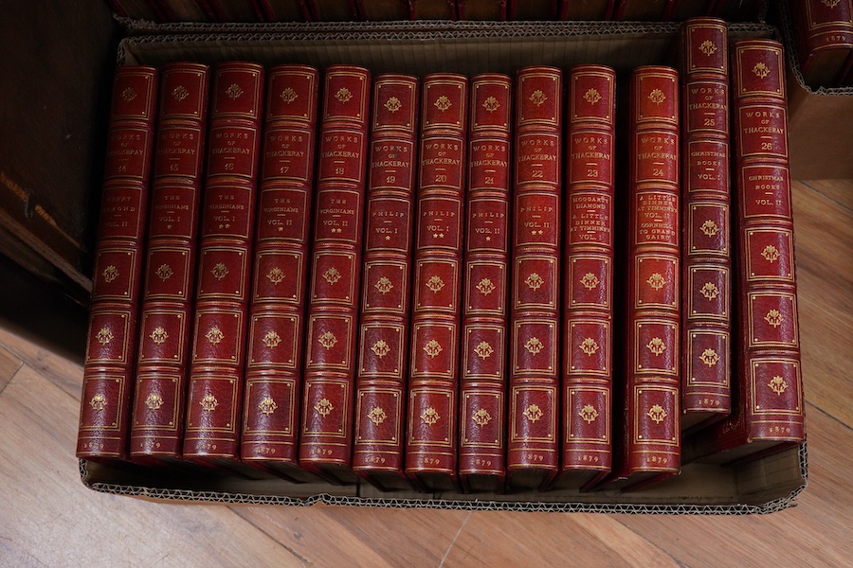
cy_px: 284
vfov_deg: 29.9
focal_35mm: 45
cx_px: 426
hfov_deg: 43.6
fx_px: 1066
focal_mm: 30
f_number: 3.5
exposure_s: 1/125
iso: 1250
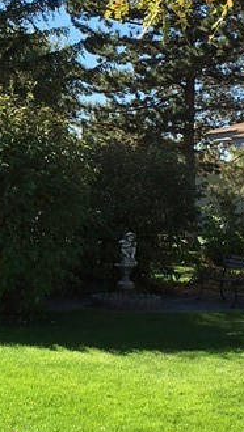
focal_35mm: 98
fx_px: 1125
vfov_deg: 21.8
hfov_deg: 12.2
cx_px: -12
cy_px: 195
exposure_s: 1/950
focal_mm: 4.15
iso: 25
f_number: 2.2
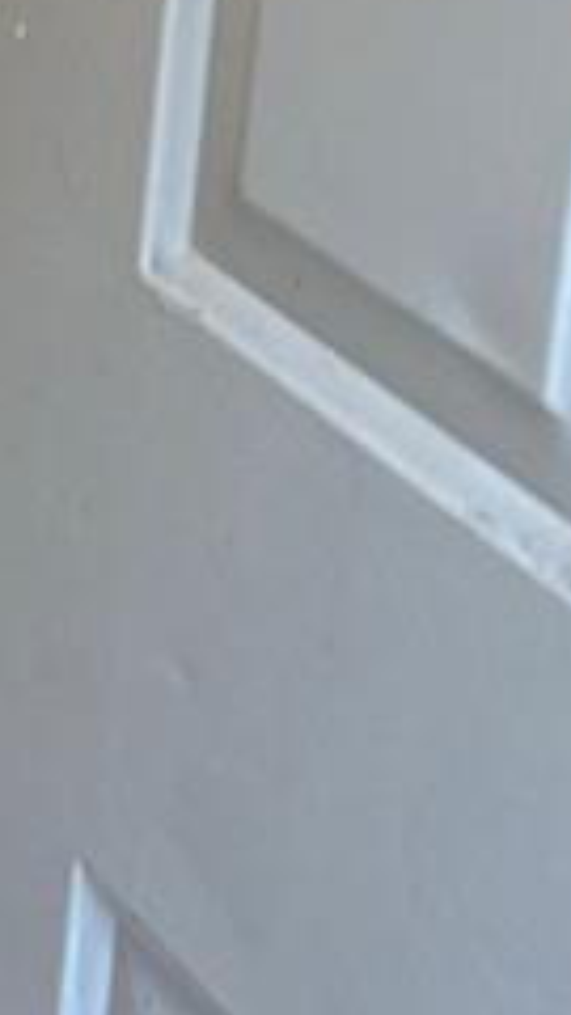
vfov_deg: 15.2
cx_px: -1248
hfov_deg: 7.8
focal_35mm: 131
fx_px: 3526
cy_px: -503
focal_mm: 6.76
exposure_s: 1/60
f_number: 1.78
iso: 160
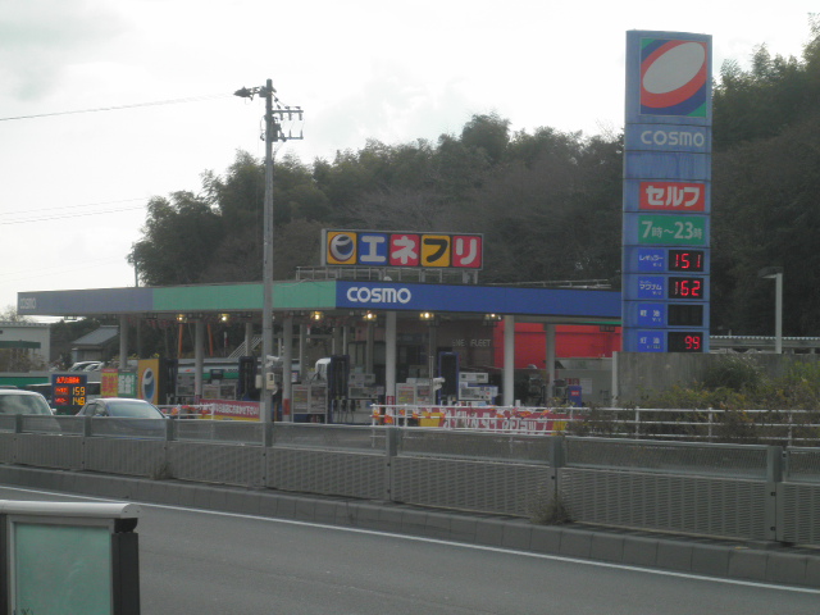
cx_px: 410
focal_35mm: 111
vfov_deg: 13.3
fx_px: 2629
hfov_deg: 17.7
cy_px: 308
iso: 64
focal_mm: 19.6
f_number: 5.8
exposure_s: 1/320
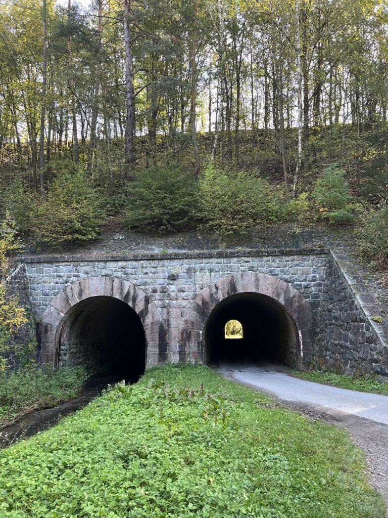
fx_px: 389
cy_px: 259
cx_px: 194
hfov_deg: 53.1
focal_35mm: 26
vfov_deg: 67.3
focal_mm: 5.7
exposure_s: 1/121
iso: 50
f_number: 1.5
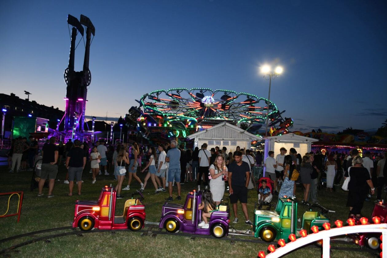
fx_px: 290
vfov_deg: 47.9
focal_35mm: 27
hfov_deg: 67.4
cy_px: 129
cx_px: 194
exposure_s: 1/60
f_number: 4
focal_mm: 18
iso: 500
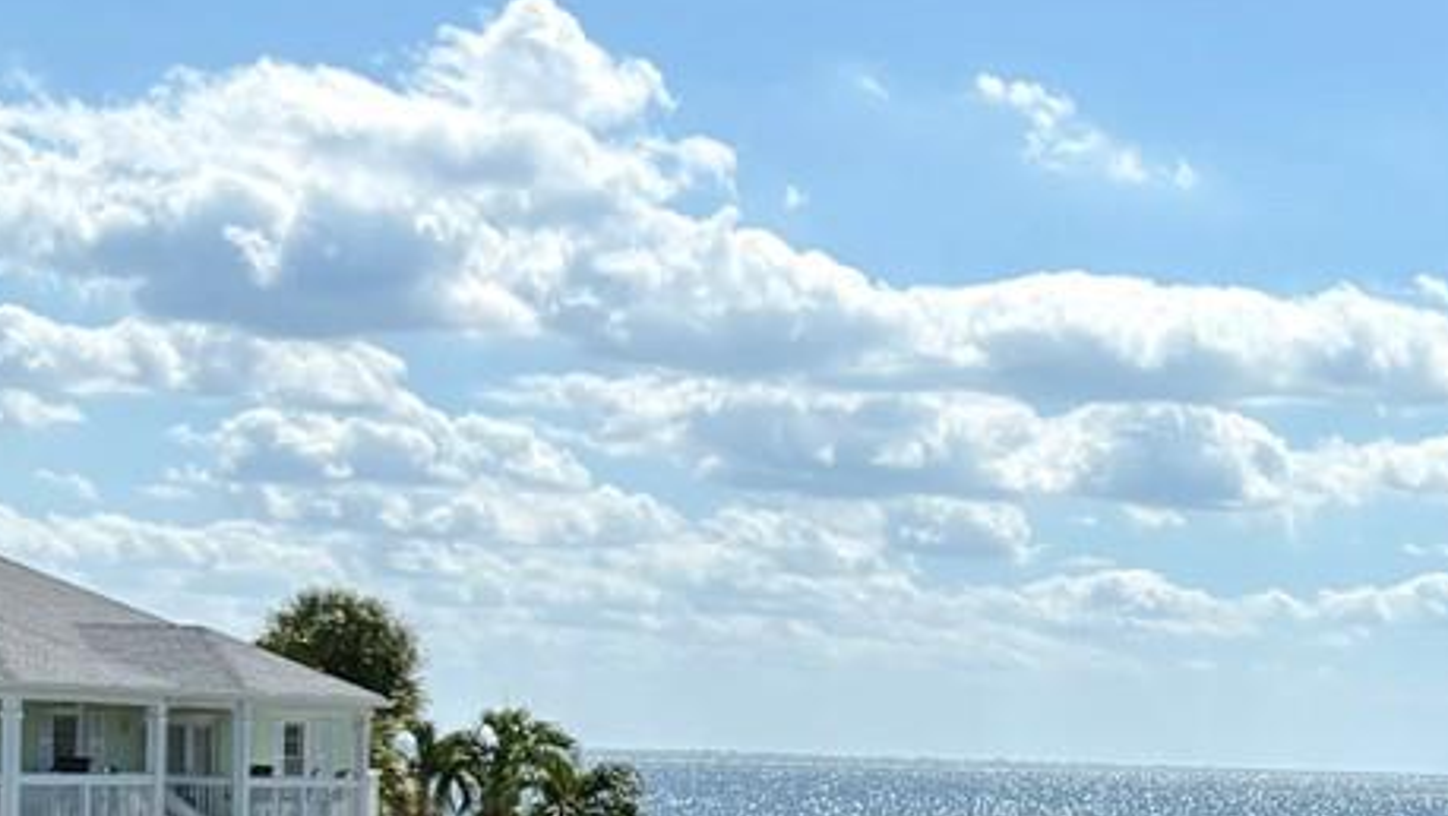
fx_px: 3802
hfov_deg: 20.3
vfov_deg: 12.0
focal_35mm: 99
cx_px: 1698
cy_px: 898
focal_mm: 5.96
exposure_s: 1/5348
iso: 50
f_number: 1.6
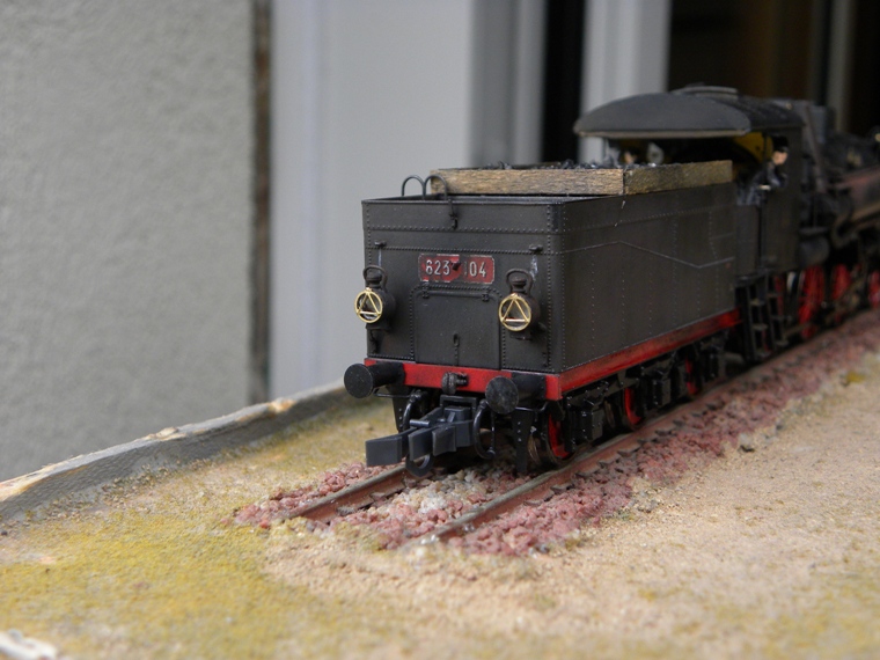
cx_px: 440
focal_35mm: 52
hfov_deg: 36.8
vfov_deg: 28.0
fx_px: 1322
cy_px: 330
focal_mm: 9.2
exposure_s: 1/67
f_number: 3.5
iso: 155
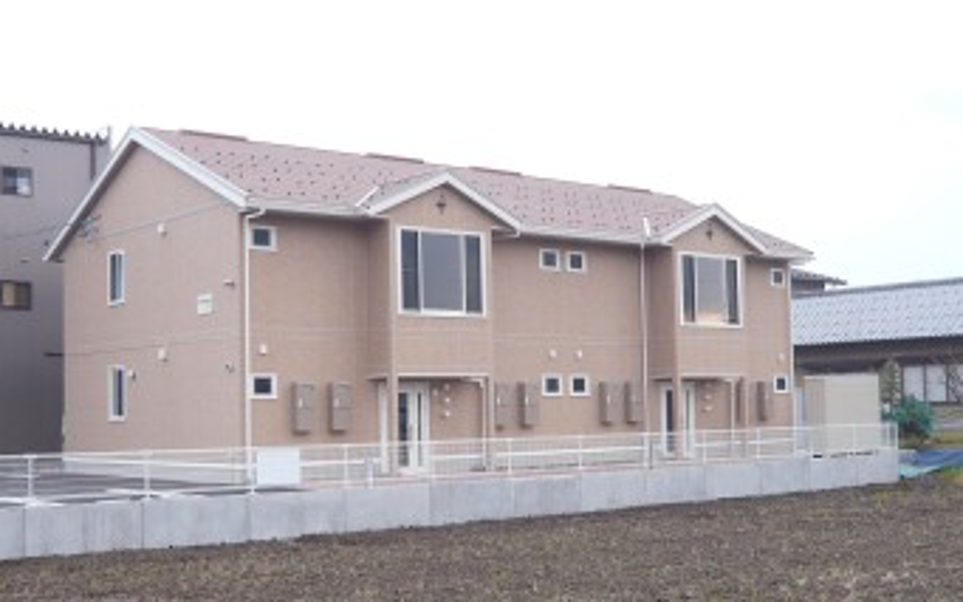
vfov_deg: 26.3
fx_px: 1286
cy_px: 318
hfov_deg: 41.1
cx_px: 489
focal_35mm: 49
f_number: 2.9
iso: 100
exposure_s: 1/60
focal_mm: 4.9
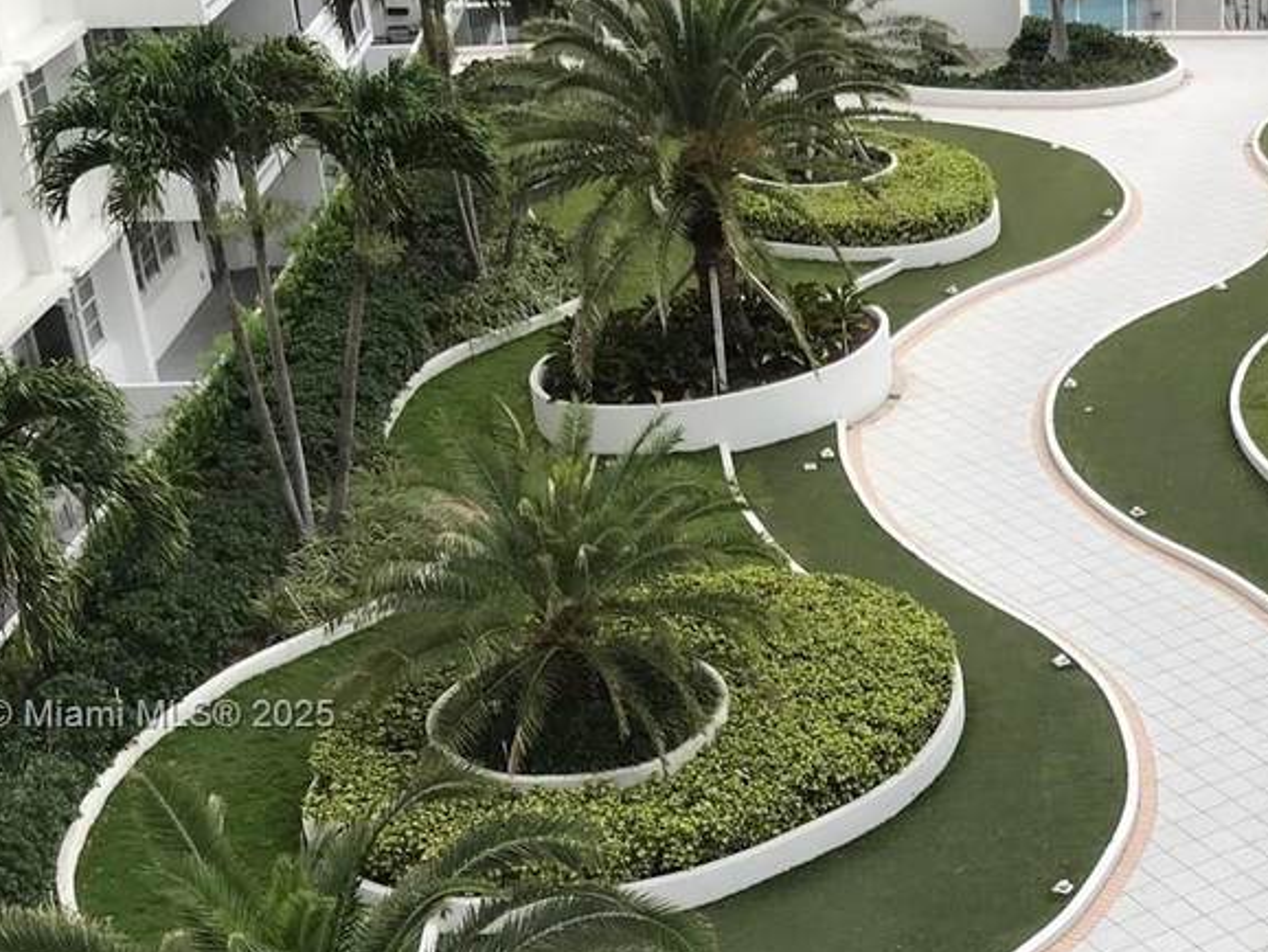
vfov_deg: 23.4
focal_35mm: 62
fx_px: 2272
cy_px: 717
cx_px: 1178
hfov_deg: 29.7
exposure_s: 1/319
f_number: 1.8
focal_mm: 3.99
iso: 20
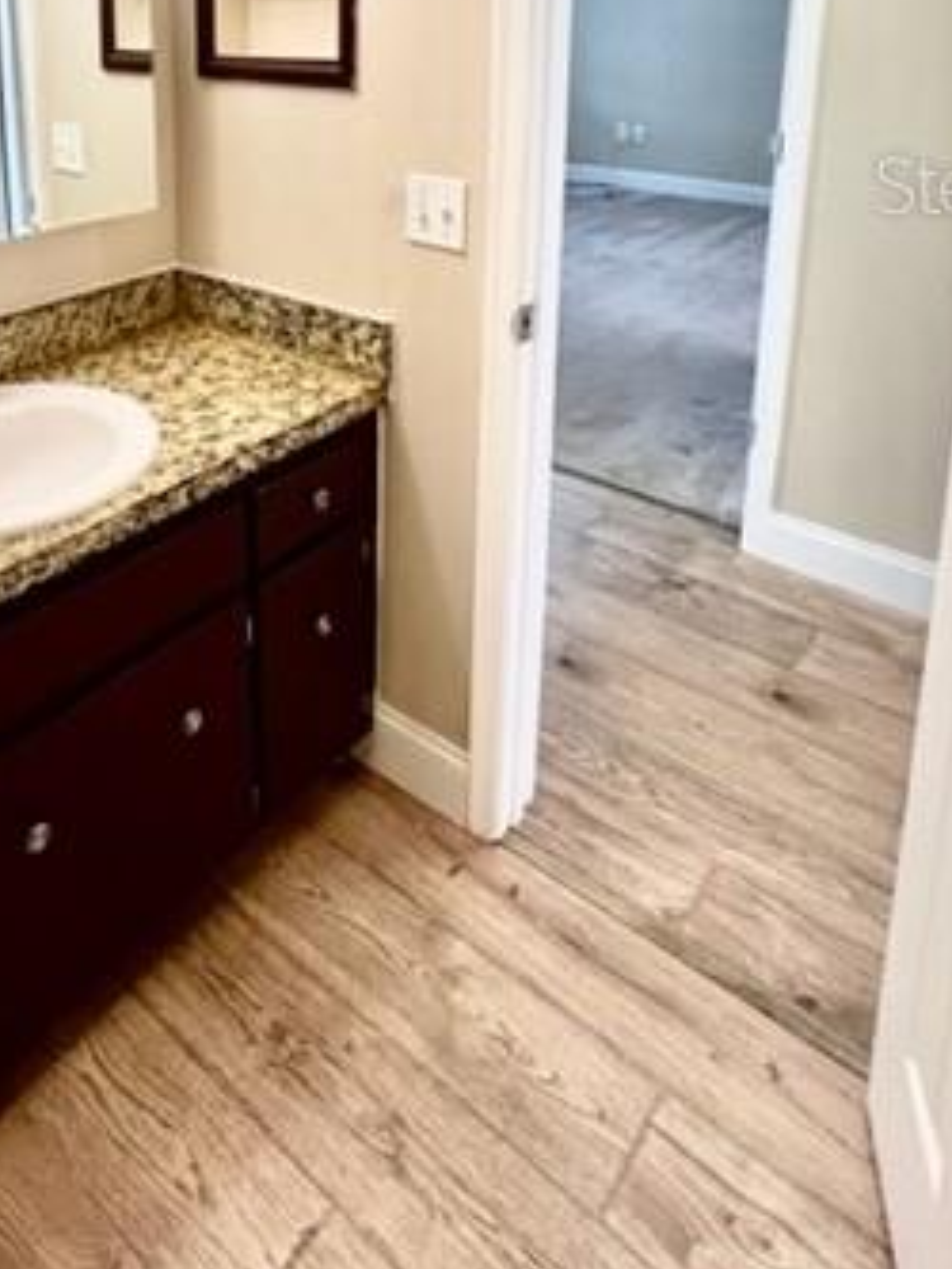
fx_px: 916
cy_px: 183
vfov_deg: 61.1
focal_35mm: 25
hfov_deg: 53.9
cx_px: 320
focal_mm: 1.57
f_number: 1.8
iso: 160
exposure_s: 1/60
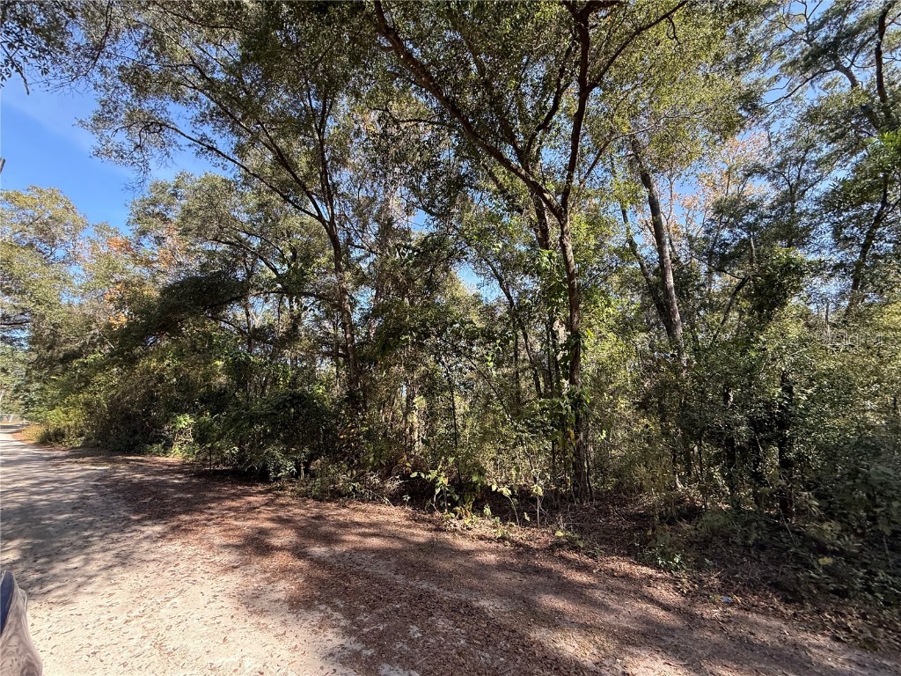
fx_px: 364
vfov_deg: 85.7
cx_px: 450
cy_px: 338
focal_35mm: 14
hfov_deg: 102.1
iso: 64
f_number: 2.2
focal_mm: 2.22
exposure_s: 1/324
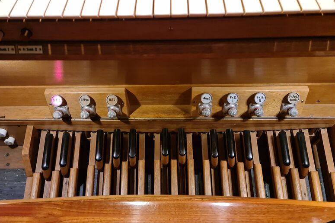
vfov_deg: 44.9
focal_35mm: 29
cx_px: 163
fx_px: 270
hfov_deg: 63.7
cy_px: 105
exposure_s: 1/50
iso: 800
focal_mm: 5.9
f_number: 2
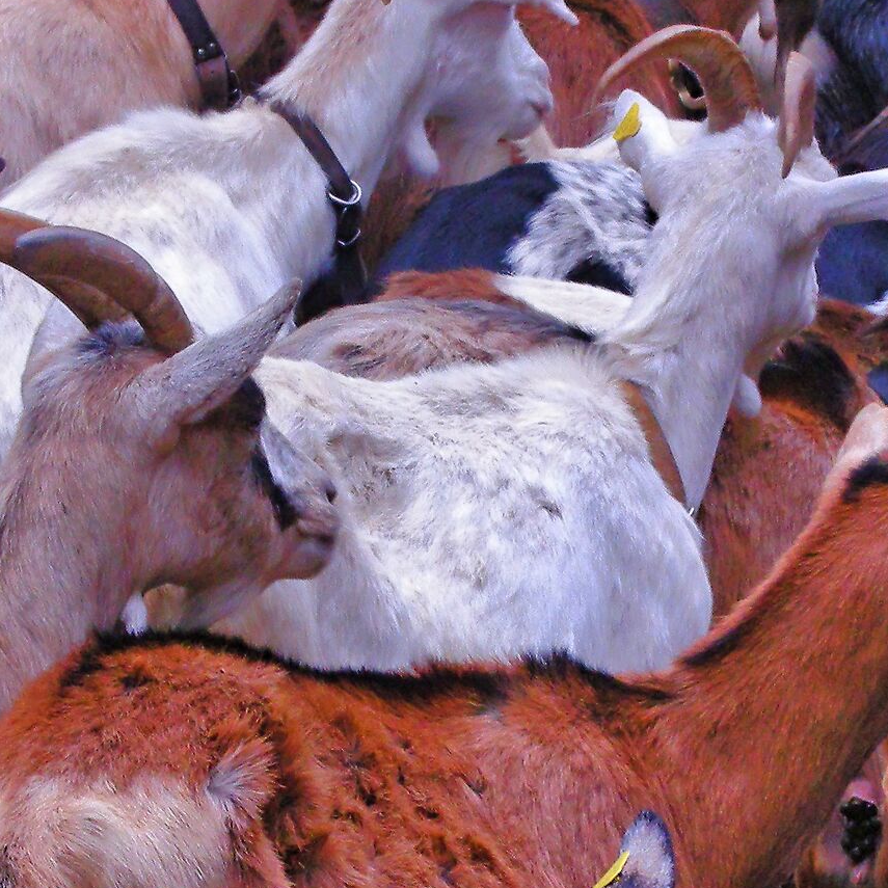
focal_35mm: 305
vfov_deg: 5.7
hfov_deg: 5.7
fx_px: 8852
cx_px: 629
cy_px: 774
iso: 200
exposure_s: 1/49.3
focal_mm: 26.3
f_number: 7.3
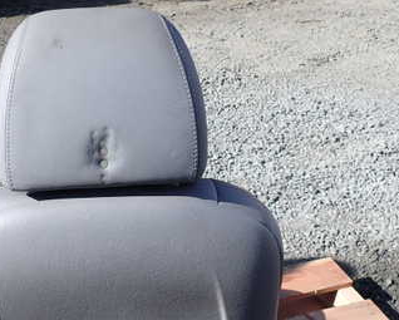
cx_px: 122
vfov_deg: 31.8
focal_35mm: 46
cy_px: 261
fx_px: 544
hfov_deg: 39.6
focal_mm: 4.5
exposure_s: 1/800
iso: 100
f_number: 2.8
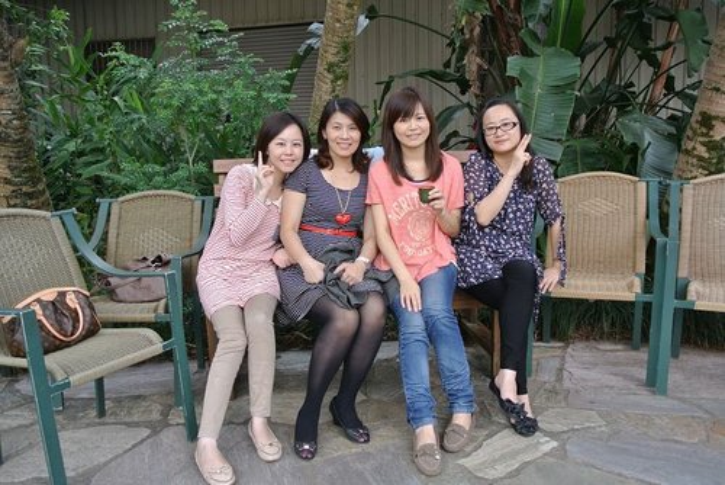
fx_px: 584
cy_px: 242
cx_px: 362
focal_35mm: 29
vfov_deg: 45.0
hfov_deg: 63.6
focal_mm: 11
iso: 200
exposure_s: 1/250
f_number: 4
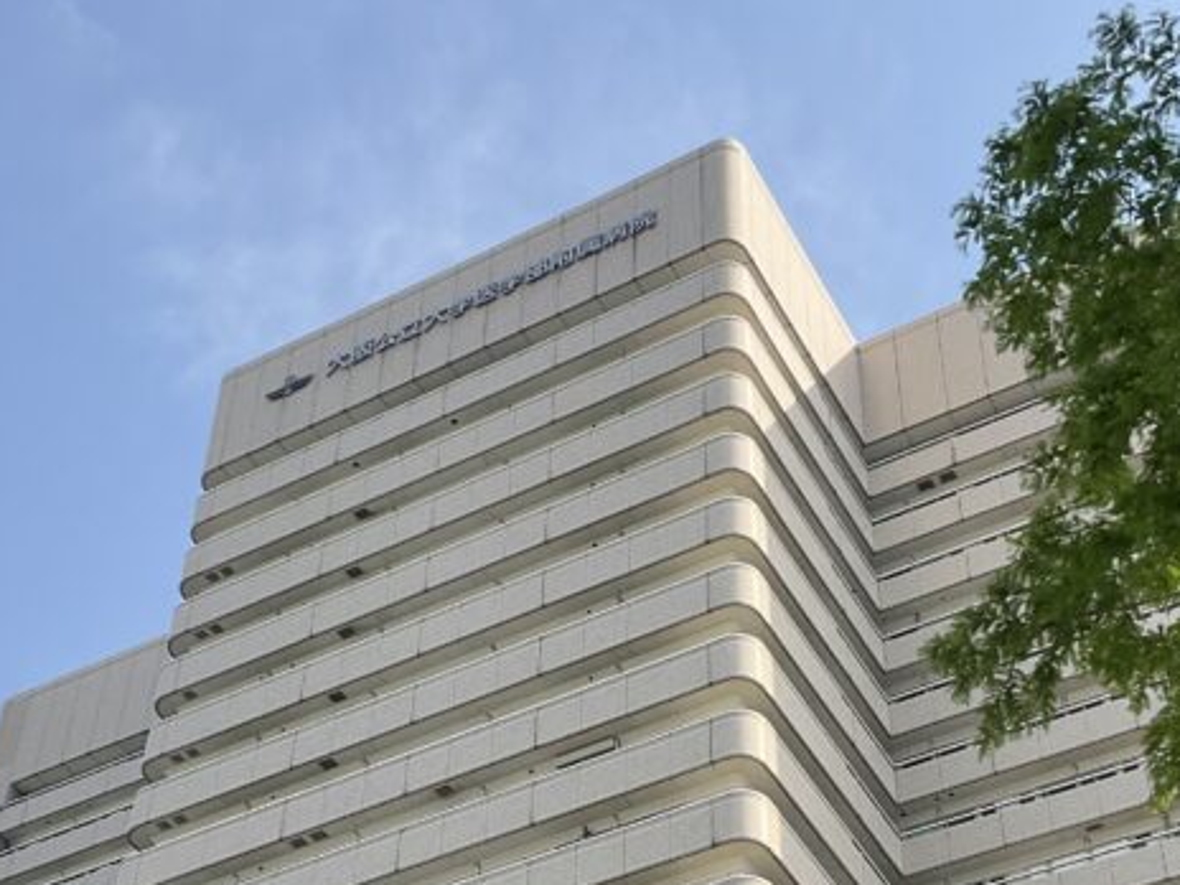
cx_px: 587
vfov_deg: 22.5
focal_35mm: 64
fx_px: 2182
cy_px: 771
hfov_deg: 30.3
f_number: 1.8
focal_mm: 3
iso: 16
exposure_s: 1/1144
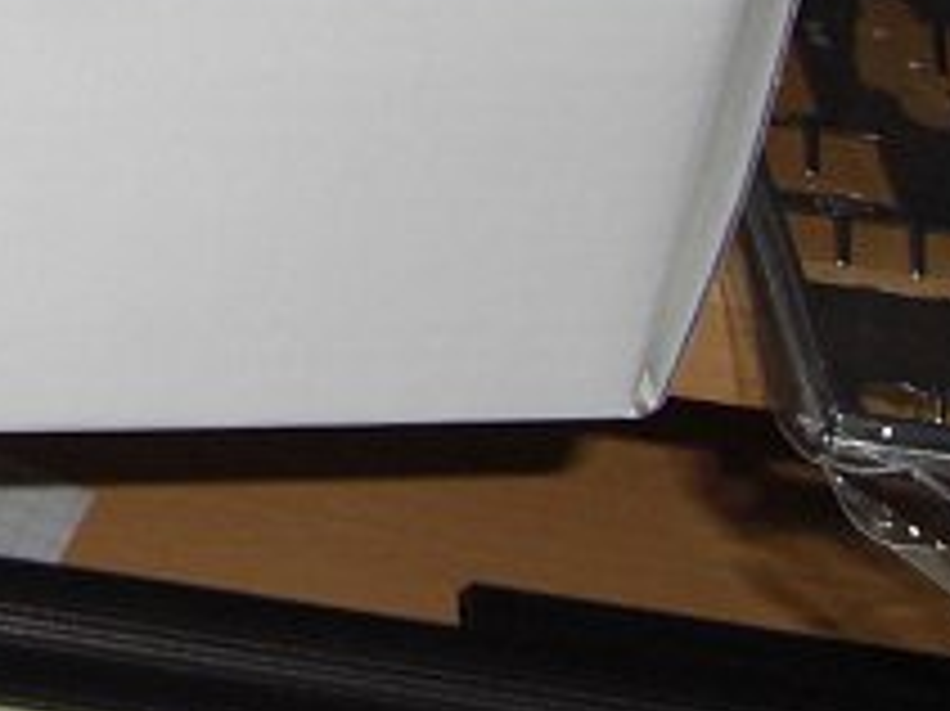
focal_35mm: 144
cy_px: -216
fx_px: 3950
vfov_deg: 10.1
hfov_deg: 12.7
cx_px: -675
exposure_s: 1/60
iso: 100
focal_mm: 6.2
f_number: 2.7
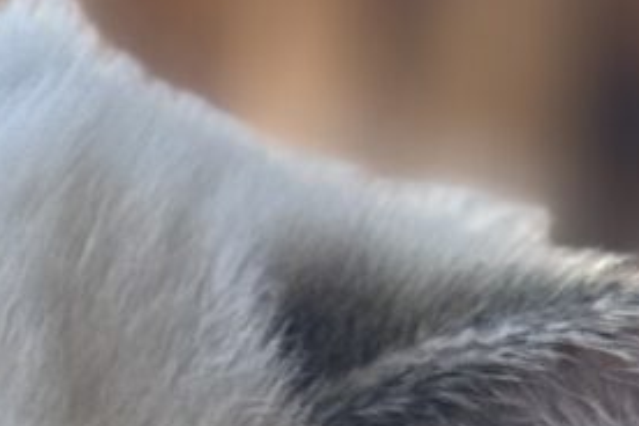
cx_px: -308
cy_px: 854
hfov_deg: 9.2
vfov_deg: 6.2
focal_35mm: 217
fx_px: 3851
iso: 64
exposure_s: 1/173
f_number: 1.78
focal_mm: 6.76
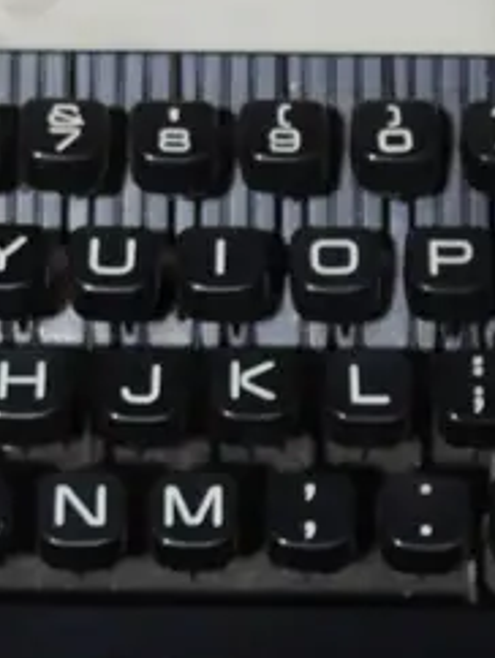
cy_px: -277
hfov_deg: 8.8
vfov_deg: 11.3
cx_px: 186
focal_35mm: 169
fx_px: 3217
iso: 400
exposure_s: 1/60
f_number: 4.5
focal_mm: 20
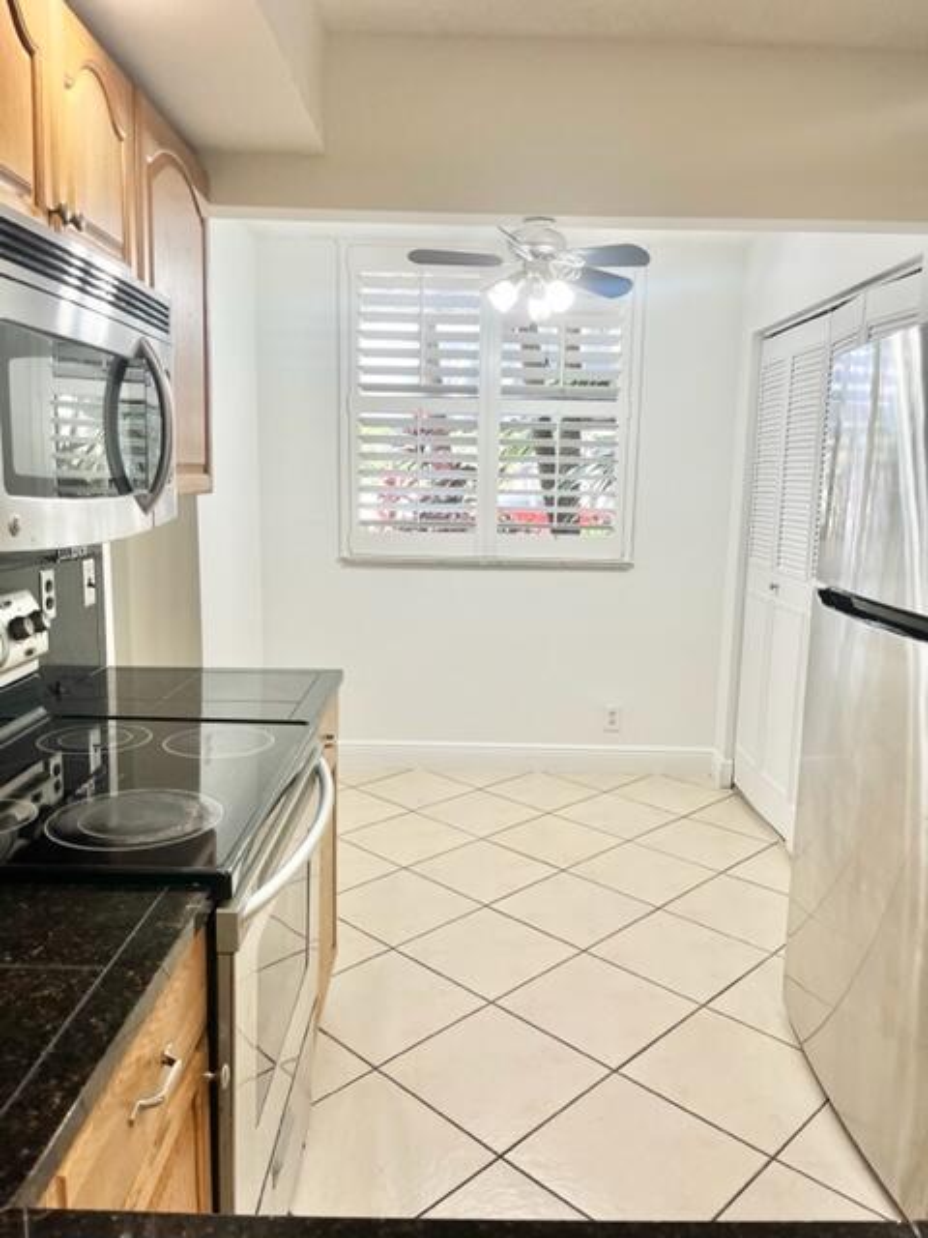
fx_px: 929
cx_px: 464
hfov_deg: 53.1
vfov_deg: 67.3
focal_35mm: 26
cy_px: 619
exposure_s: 1/120
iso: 125
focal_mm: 5.1
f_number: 1.6
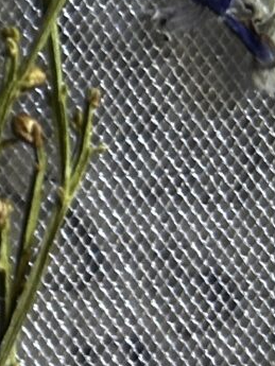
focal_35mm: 193
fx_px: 2043
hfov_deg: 7.0
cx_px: -530
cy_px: 198
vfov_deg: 10.2
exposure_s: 1/121
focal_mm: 5.7
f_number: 1.5
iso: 100
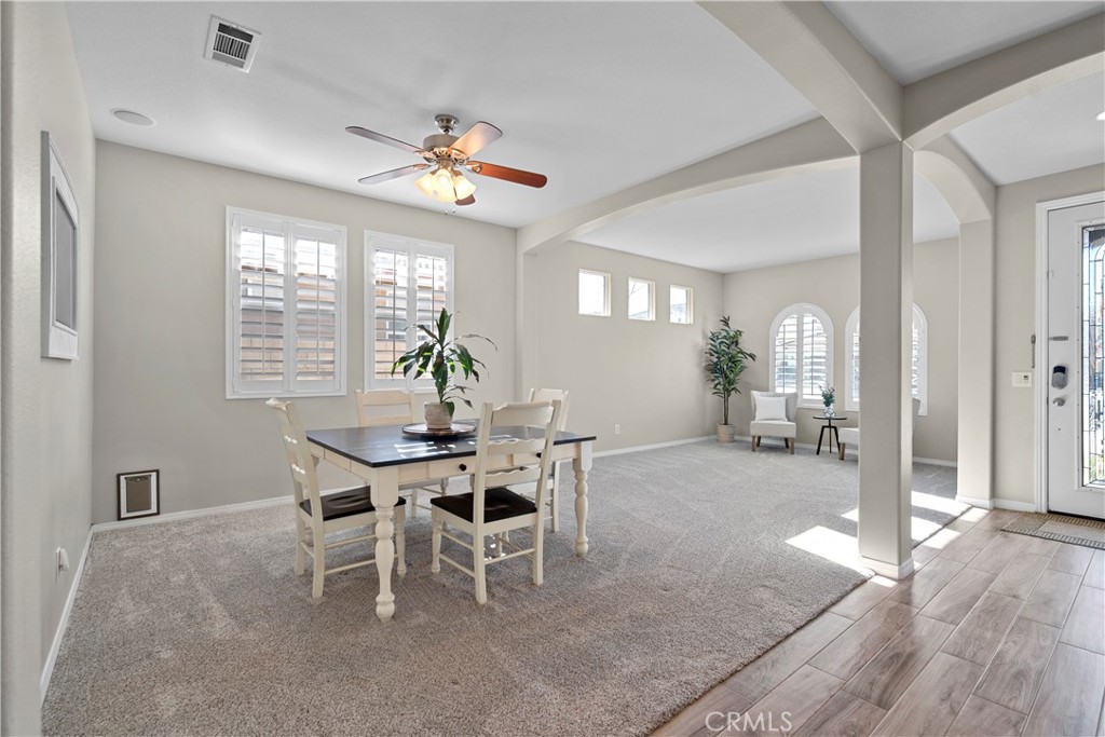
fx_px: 491
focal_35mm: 16
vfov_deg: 73.8
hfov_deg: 96.7
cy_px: 368
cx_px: 552
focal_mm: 16
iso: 250
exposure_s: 1/15
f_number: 6.3
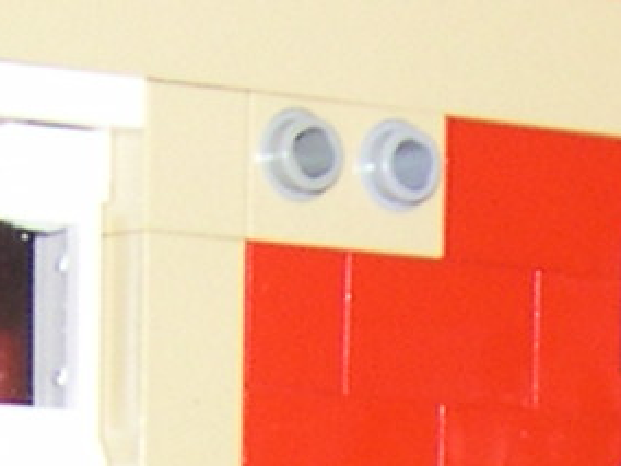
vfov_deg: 4.7
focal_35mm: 304
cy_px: 1321
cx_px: 1165
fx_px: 5454
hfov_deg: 6.4
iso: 100
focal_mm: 8
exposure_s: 1/60
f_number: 2.8
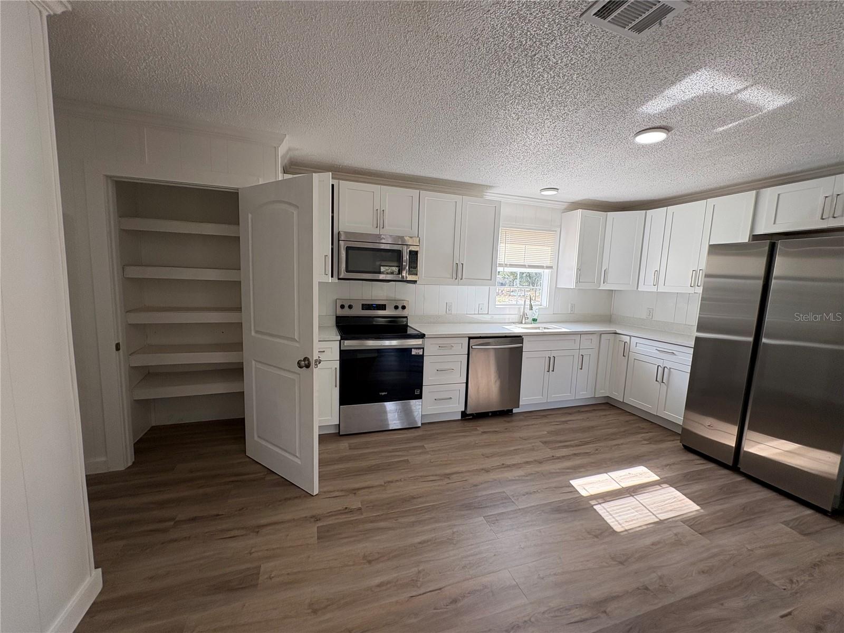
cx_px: 422
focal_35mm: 14
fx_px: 341
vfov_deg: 85.7
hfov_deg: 102.1
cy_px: 316
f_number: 2.2
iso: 64
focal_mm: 2.22
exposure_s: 1/159
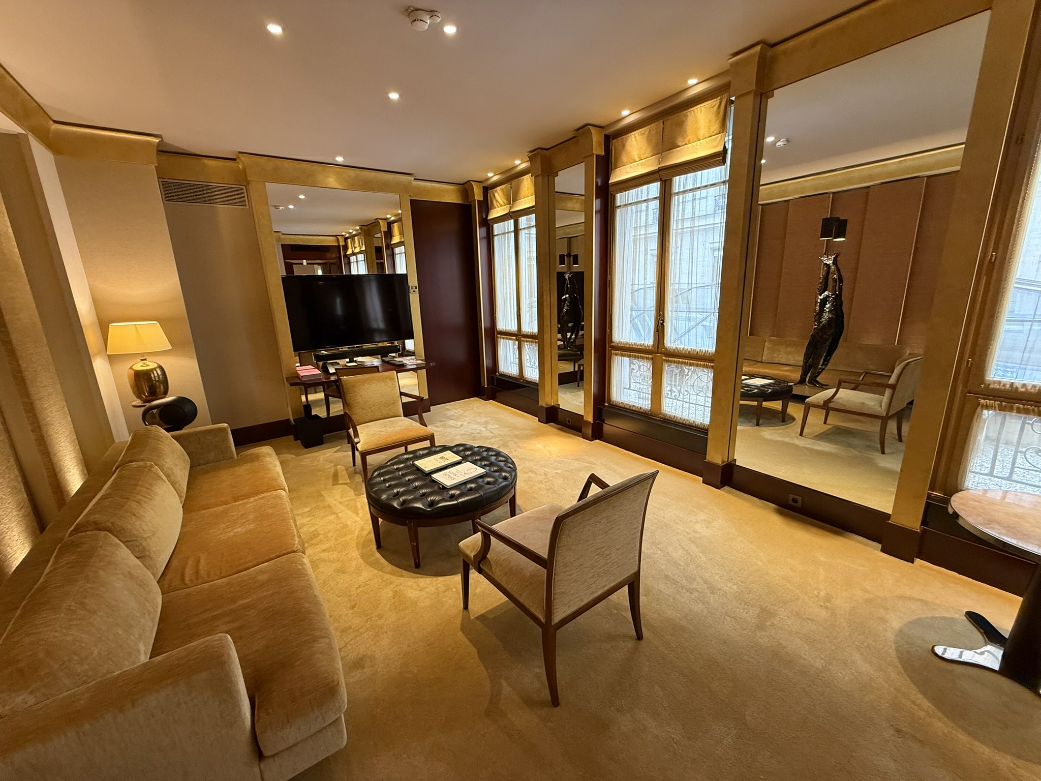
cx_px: 520
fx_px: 421
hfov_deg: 102.1
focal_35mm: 14
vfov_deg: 85.7
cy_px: 390
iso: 200
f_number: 2.2
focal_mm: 2.22
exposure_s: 1/50
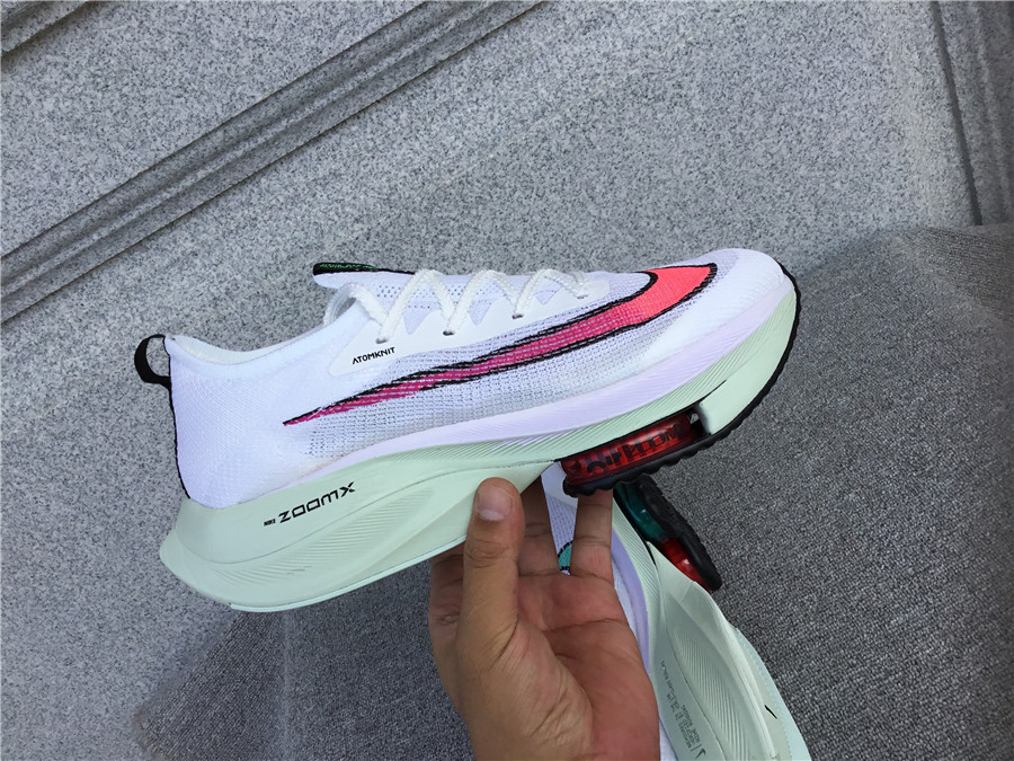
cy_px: 380
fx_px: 908
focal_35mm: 31
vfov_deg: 45.4
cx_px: 507
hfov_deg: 58.4
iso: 25
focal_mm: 3.3
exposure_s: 1/443
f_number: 2.4
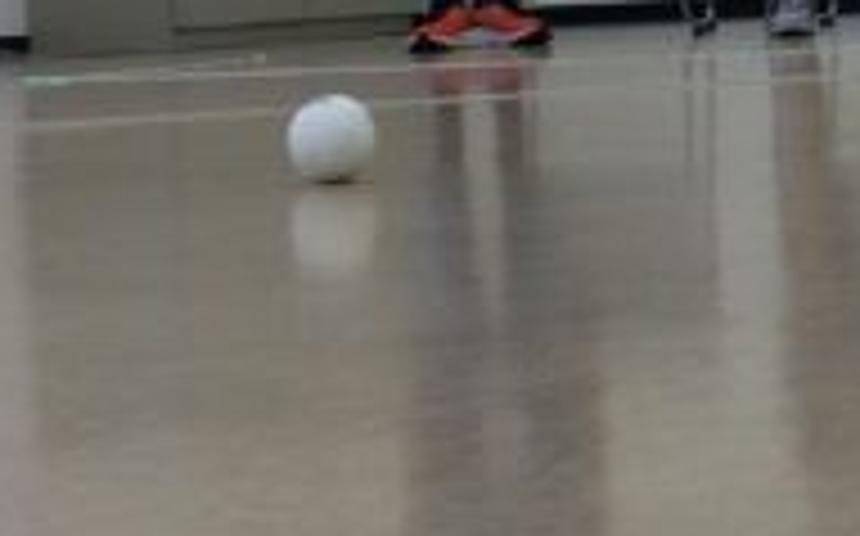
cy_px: -450
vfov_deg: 7.7
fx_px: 3864
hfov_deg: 12.3
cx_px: 1094
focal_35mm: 165
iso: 50
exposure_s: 1/120
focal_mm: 4.15
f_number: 2.2
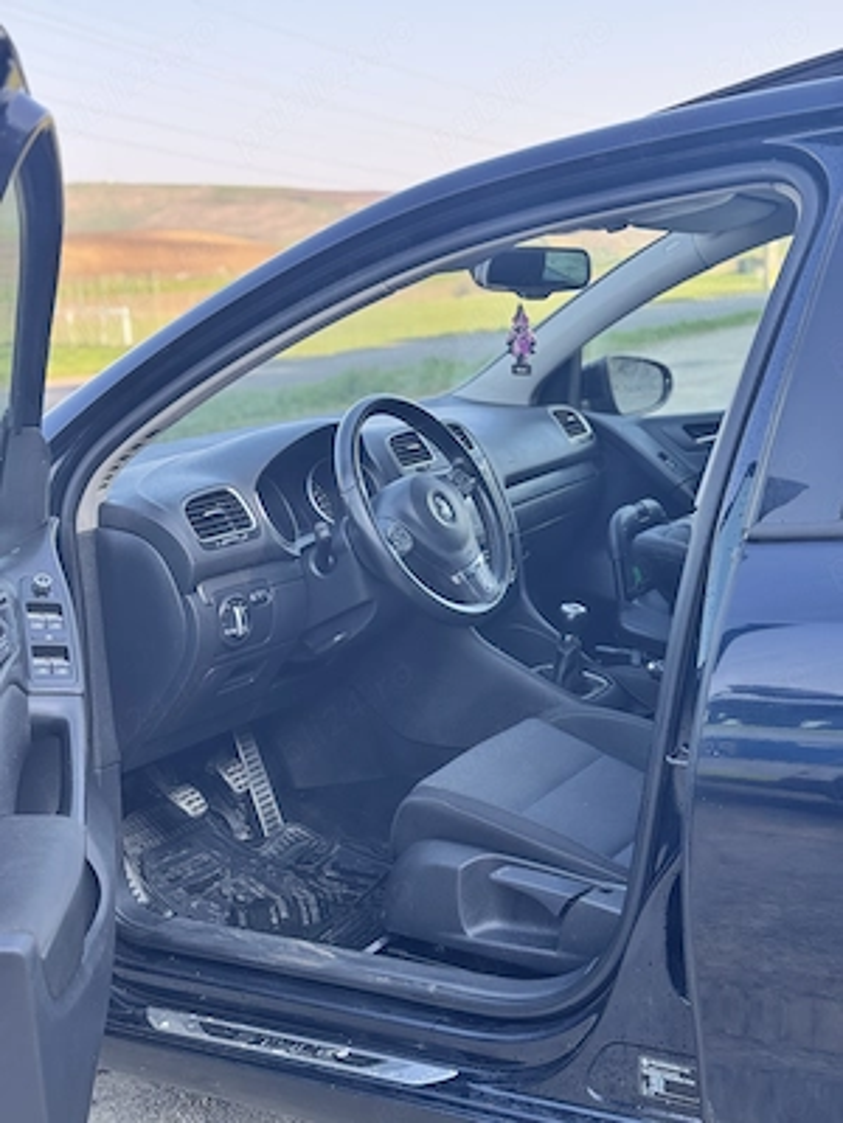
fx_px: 1559
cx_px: 422
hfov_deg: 30.3
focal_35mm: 48
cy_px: 562
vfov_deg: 39.7
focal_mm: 6.76
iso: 64
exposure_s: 1/368
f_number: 1.78
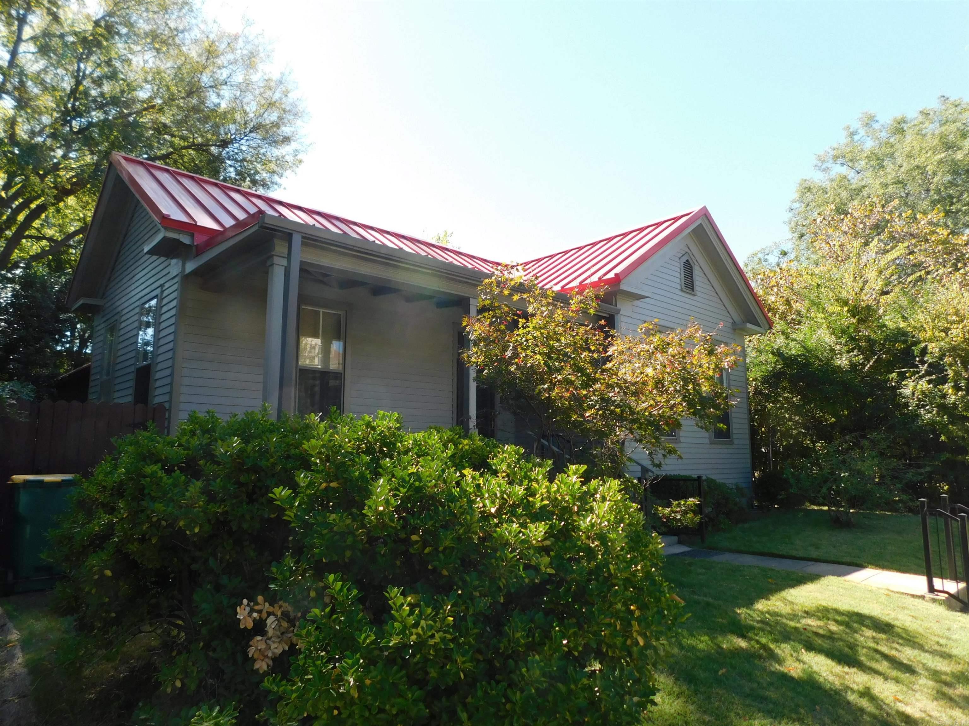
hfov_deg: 73.9
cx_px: 484
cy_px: 363
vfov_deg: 58.9
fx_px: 644
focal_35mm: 23
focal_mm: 4
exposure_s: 1/400
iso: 125
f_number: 3
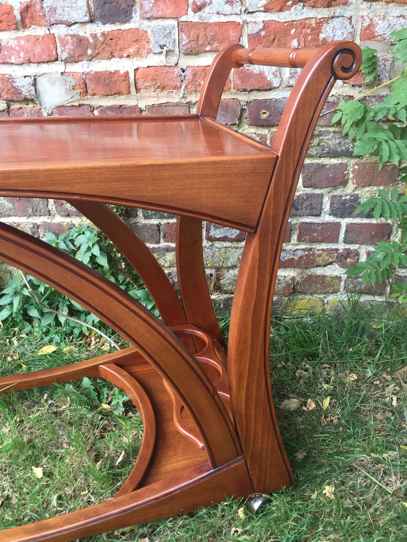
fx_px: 455
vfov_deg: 61.7
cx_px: 204
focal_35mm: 29
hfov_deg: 48.2
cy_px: 271
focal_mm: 4.15
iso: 50
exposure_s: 1/33
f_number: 2.2
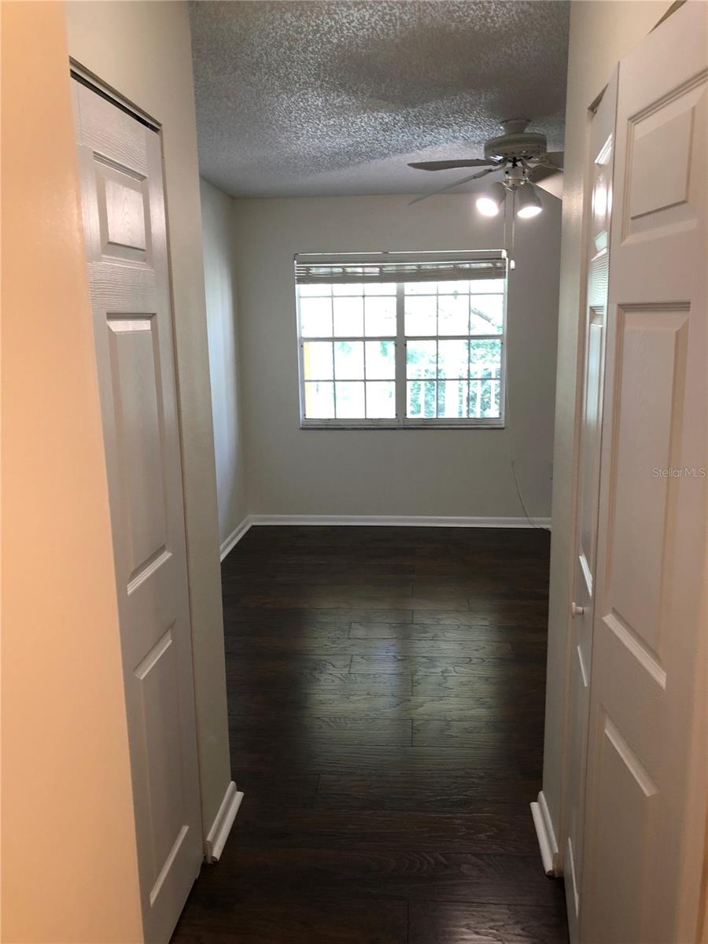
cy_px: 472
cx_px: 354
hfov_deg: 49.7
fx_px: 764
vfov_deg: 63.4
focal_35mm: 28
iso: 40
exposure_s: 1/20
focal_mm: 3.99
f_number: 1.8
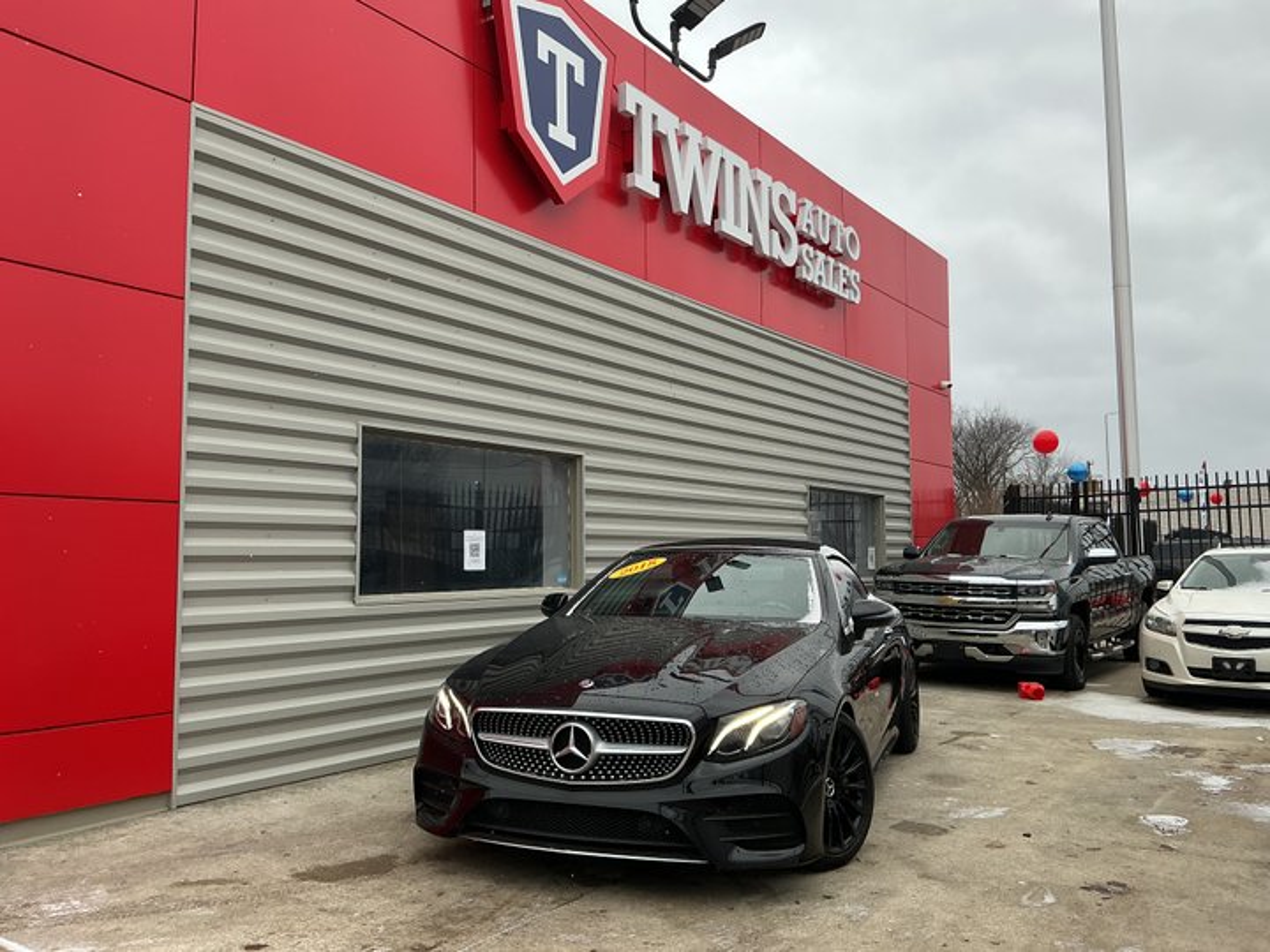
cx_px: 635
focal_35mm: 29
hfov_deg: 61.7
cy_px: 476
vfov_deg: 48.2
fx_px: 1064
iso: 25
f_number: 1.8
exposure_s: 1/391
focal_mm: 3
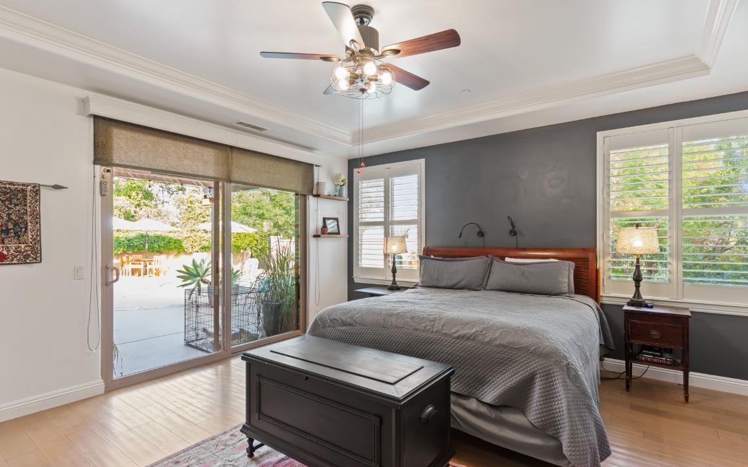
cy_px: 236
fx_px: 367
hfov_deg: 91.1
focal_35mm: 18
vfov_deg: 65.0
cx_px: 381
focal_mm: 17
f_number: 8
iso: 80
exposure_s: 1/1.25
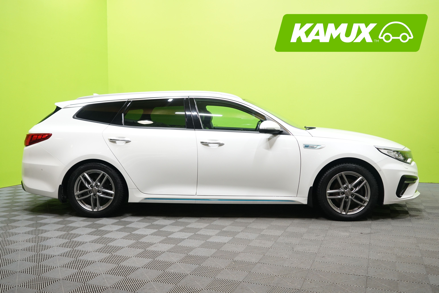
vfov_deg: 40.0
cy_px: 146
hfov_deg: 57.2
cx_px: 220
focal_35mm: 33
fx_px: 402
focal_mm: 33
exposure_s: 1/20
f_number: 5
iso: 1000
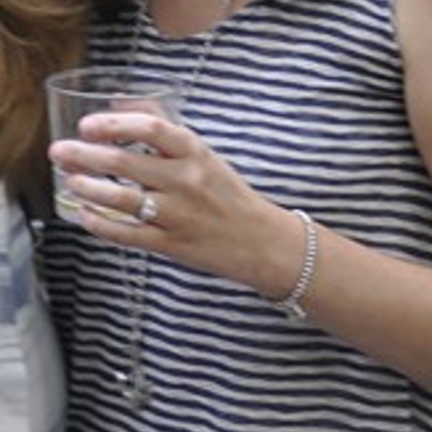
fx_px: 2866
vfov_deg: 8.6
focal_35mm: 203
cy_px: -42
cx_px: -74
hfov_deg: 8.5
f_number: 4
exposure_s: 1/50
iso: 400
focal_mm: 26
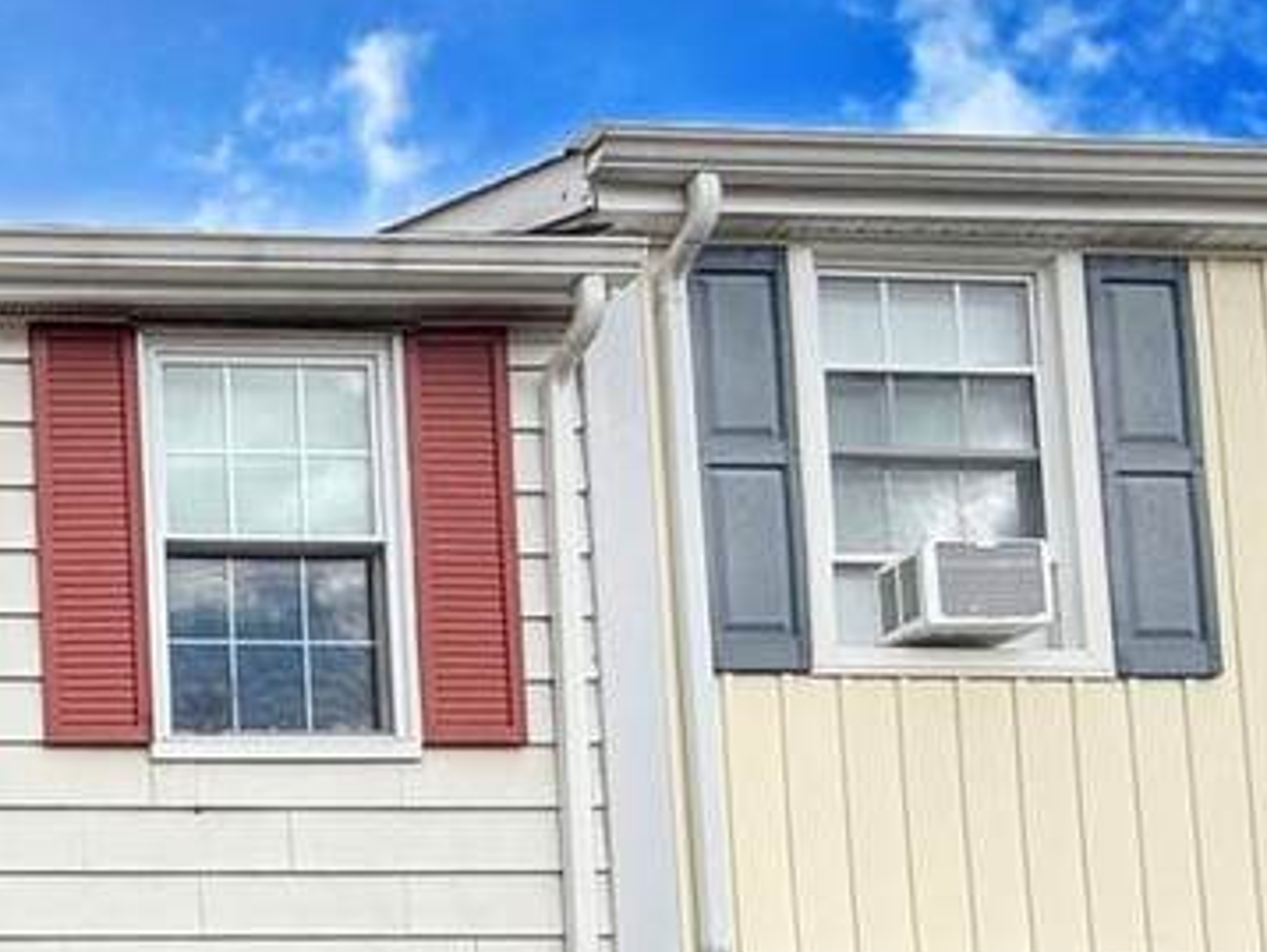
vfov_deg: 24.2
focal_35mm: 50
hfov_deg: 28.5
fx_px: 1831
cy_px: 1348
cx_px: -513
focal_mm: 2.22
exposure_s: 1/651
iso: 50
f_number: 2.2
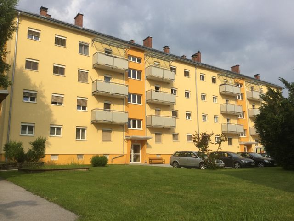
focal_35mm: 31
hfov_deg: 58.4
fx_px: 263
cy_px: 110
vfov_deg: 45.4
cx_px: 147
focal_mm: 3.3
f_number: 2.4
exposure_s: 1/1508
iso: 25
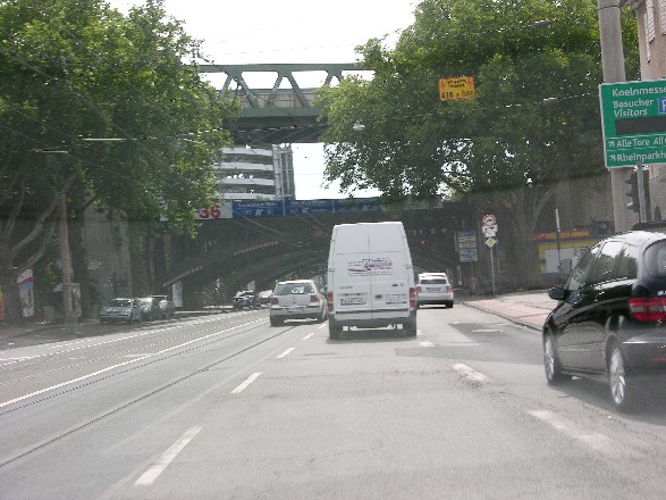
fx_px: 1193
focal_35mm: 62
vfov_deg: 23.6
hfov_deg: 31.2
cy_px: 250
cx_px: 333
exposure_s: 1/138
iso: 50
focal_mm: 15.7
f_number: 5.7
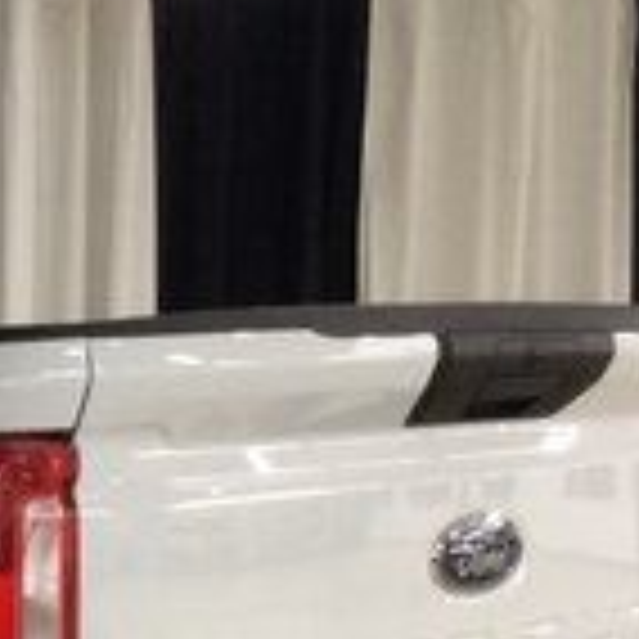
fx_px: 2652
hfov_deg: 12.1
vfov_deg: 13.1
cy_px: 927
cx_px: -652
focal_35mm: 127
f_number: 2.4
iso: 64
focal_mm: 3.3
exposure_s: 1/25
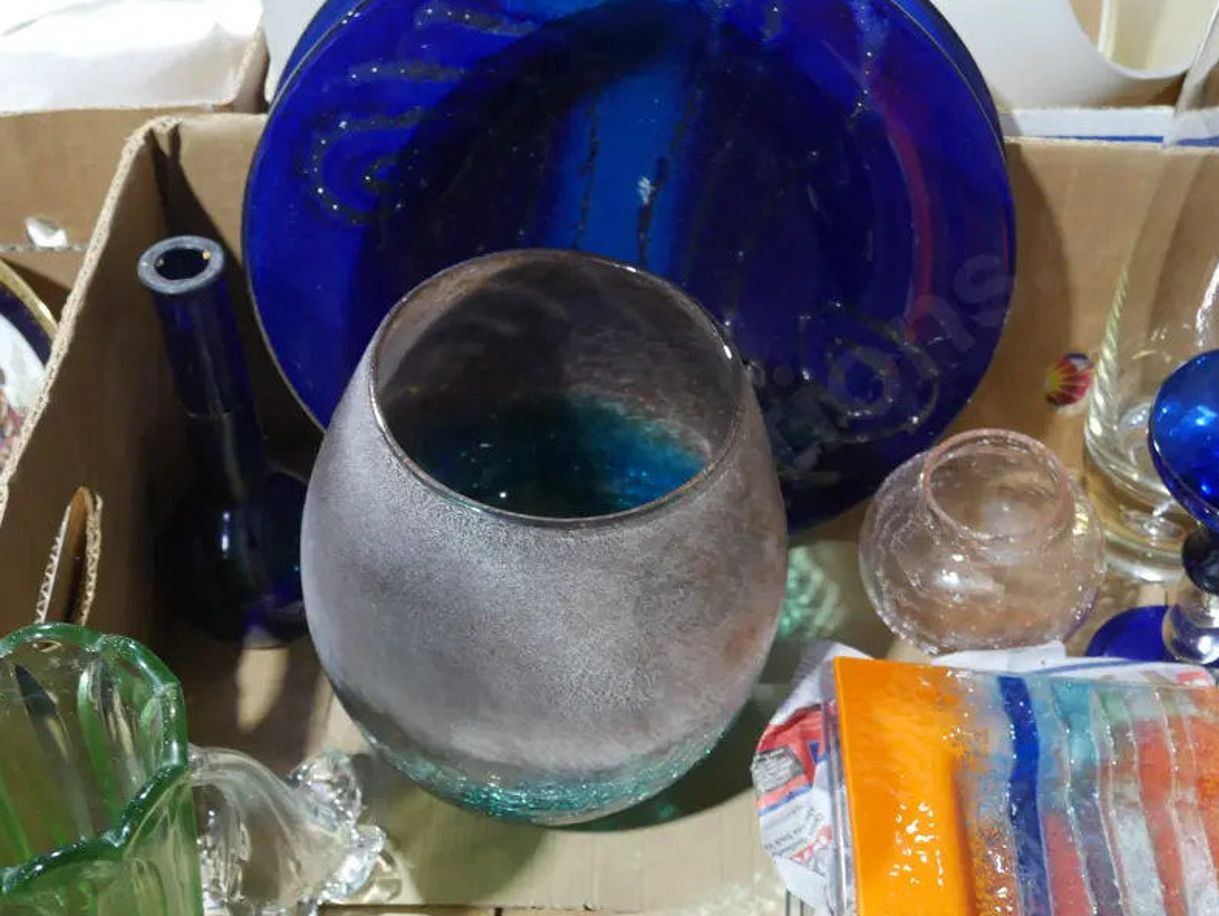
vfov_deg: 28.0
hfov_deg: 36.8
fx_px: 1832
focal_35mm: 52
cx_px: 679
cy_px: 521
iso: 1000
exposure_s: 1/60
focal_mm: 20
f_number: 4.5
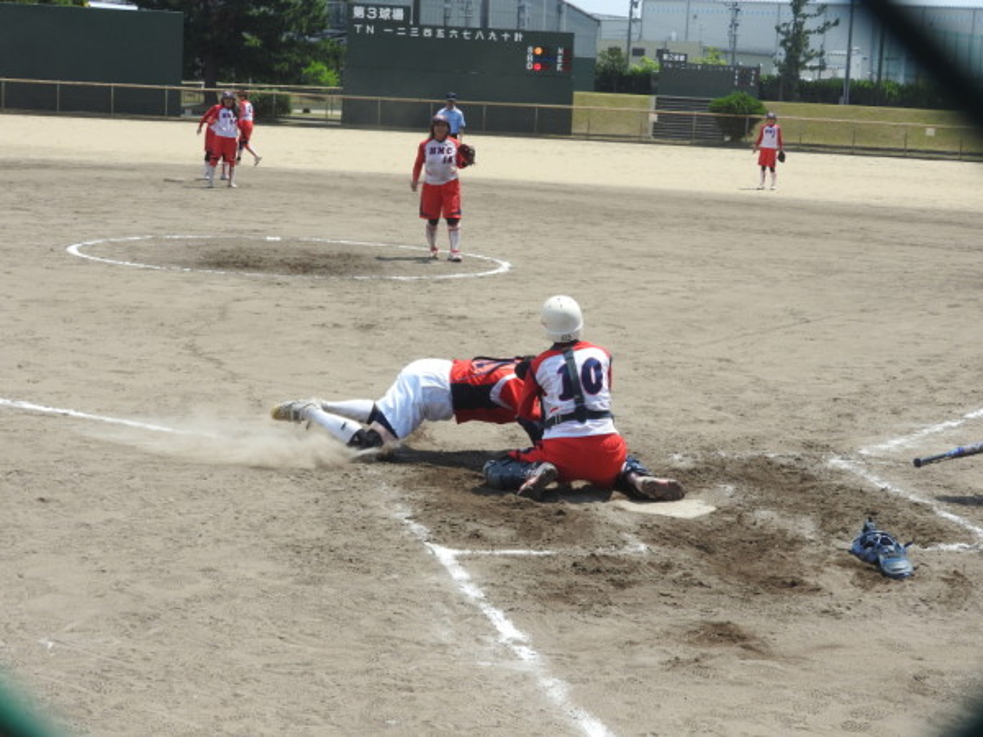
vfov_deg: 21.0
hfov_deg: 27.8
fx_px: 1988
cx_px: 492
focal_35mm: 70
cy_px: 368
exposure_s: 1/800
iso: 100
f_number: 4.5
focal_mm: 12.5
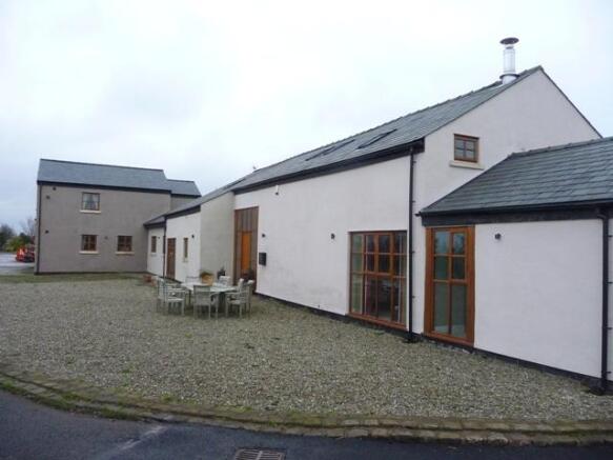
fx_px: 496
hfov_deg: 63.5
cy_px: 230
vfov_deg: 49.7
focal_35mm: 28
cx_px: 306
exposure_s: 1/400
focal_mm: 4.7
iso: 400
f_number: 3.3
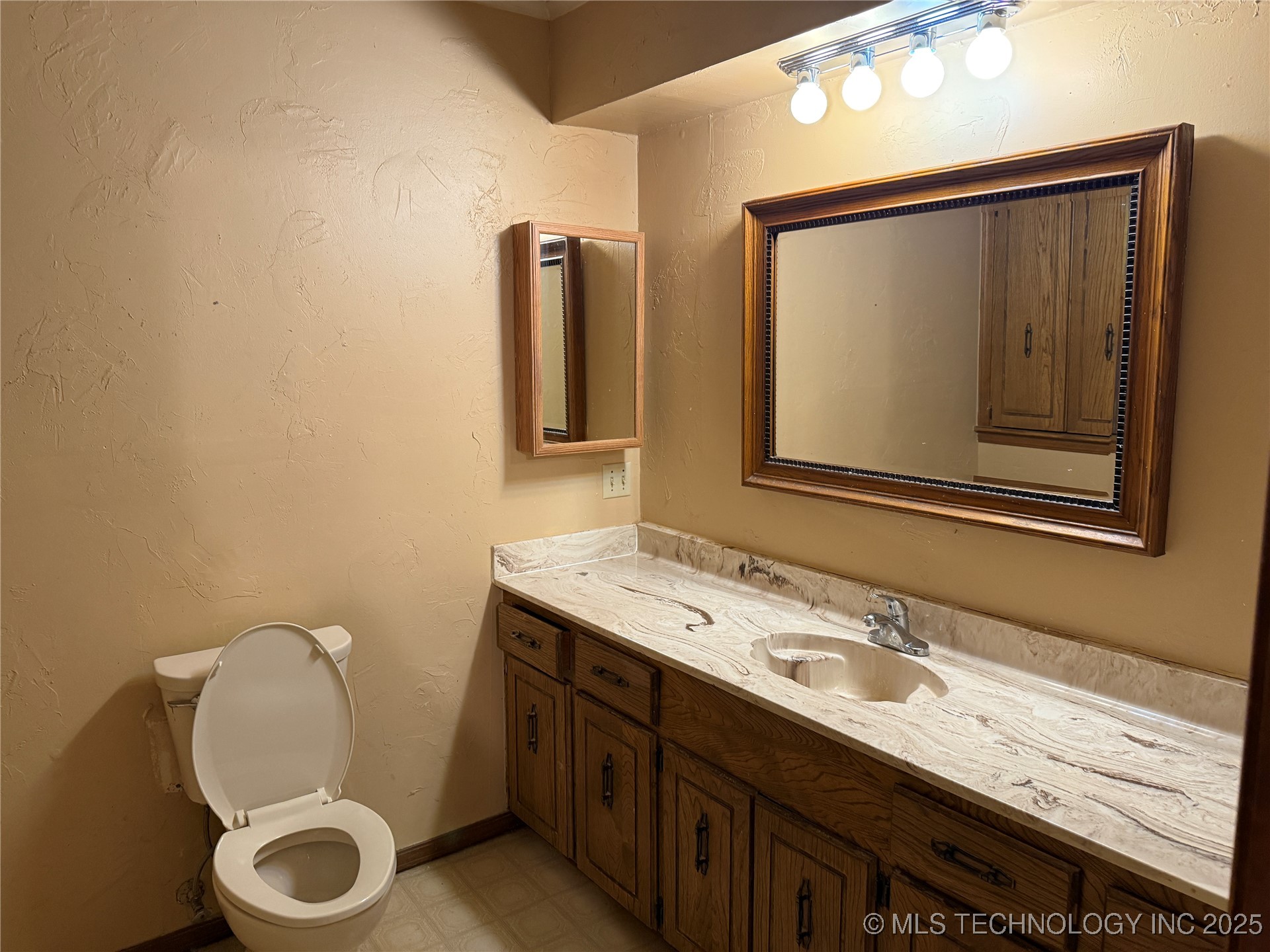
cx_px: 635
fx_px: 881
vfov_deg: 56.8
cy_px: 476
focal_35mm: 24
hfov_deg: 71.6
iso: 320
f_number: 1.78
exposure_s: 1/60
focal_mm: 6.76
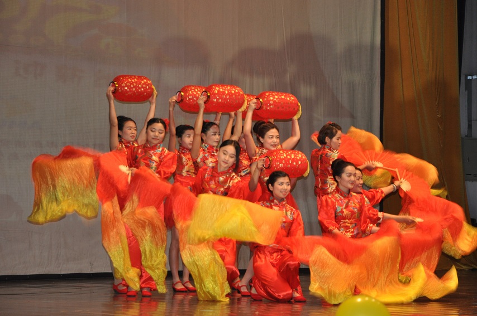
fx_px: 1548
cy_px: 158
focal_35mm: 117
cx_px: 238
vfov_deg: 11.7
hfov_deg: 17.5
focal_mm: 78
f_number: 5.6
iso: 800
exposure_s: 1/30
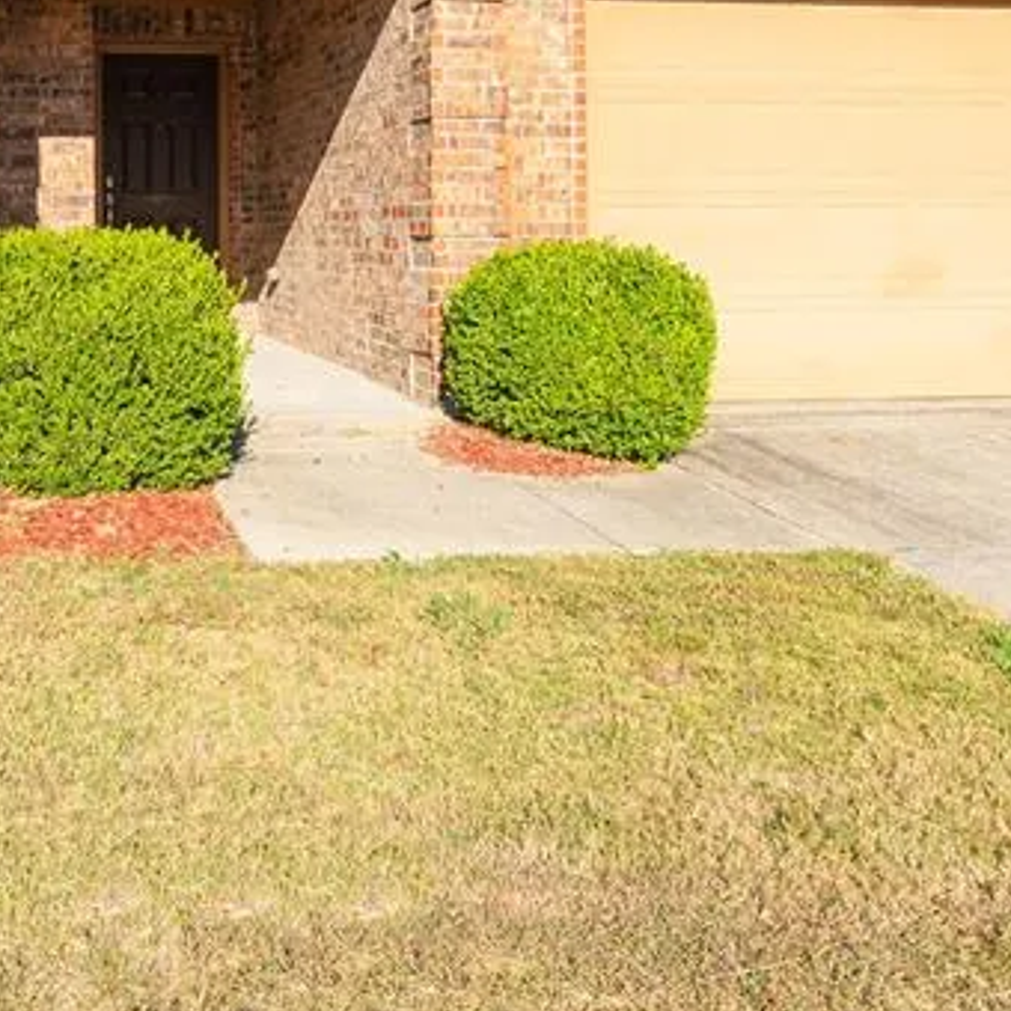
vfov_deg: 39.6
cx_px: 205
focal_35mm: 41
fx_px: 1355
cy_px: 227
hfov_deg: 39.4
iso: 100
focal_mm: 16
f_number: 7.1
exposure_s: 1/320
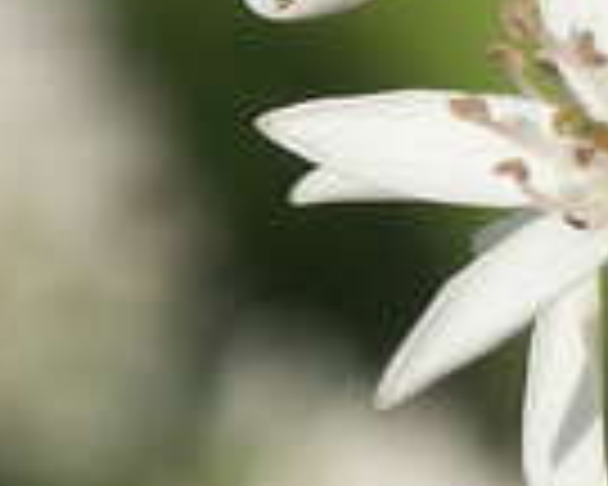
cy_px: -178
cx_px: 1072
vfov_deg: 1.6
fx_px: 17275
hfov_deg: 2.0
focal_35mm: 960
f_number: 4.5
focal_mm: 50.48
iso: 100
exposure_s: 1/1500
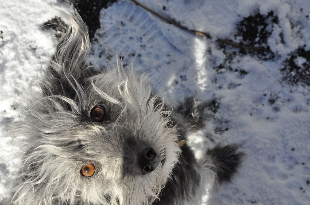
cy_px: 102
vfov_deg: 17.4
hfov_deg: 26.0
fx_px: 670
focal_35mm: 78
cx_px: 155
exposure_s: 1/1250
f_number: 18
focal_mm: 52
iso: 3200
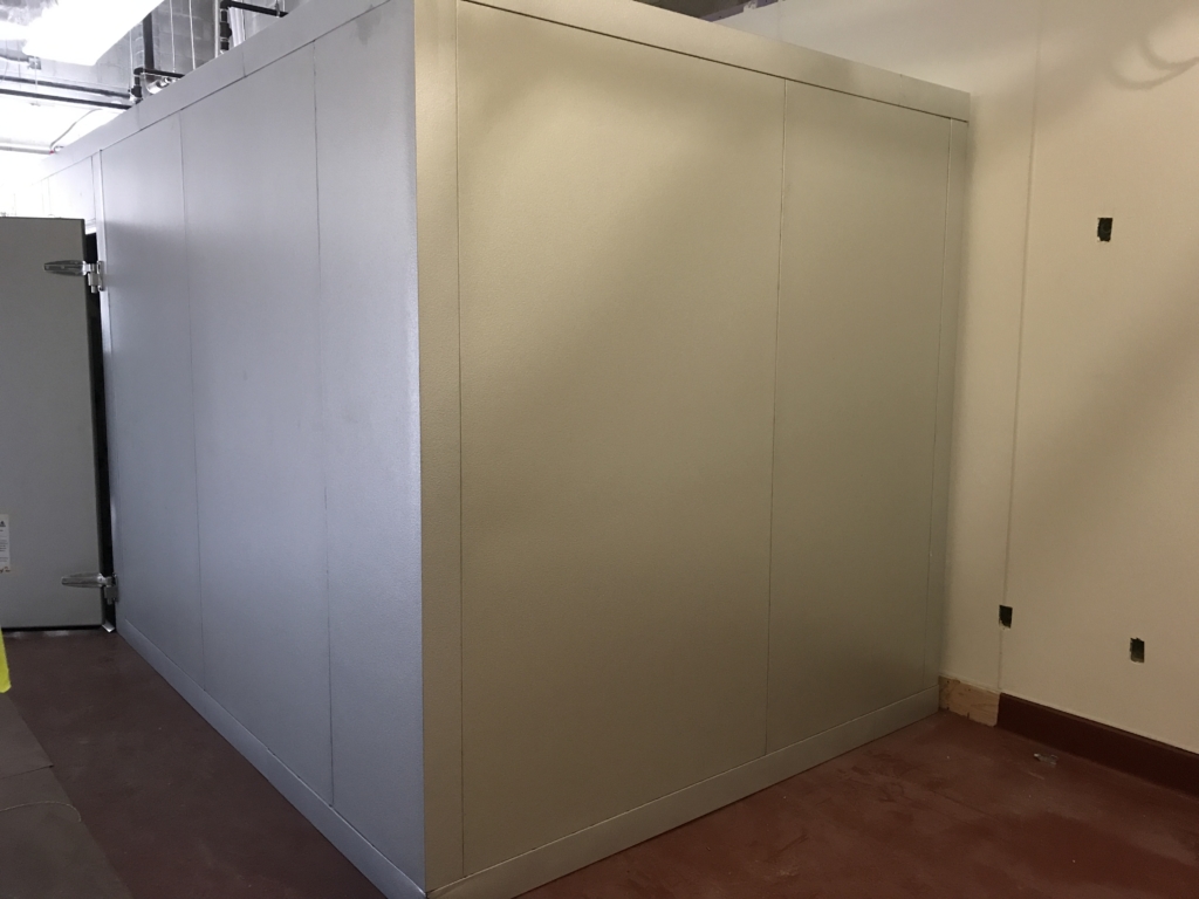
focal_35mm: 28
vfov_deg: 49.7
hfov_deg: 63.4
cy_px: 450
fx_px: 970
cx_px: 600
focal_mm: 3.99
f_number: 1.8
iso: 100
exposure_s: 1/9
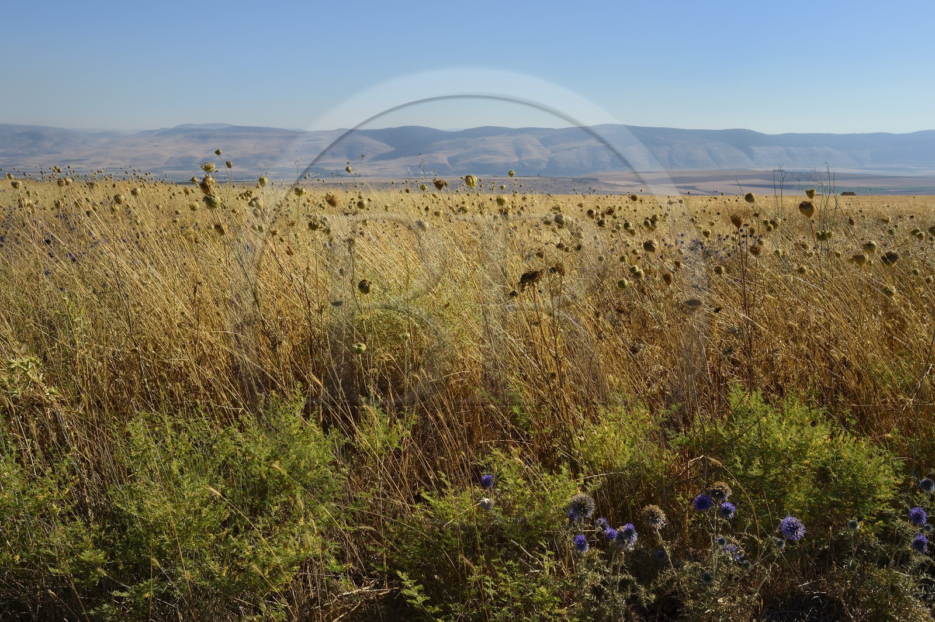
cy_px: 311
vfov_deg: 33.3
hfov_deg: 48.5
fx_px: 1038
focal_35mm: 40
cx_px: 468
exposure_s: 1/320
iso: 200
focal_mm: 40
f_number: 11
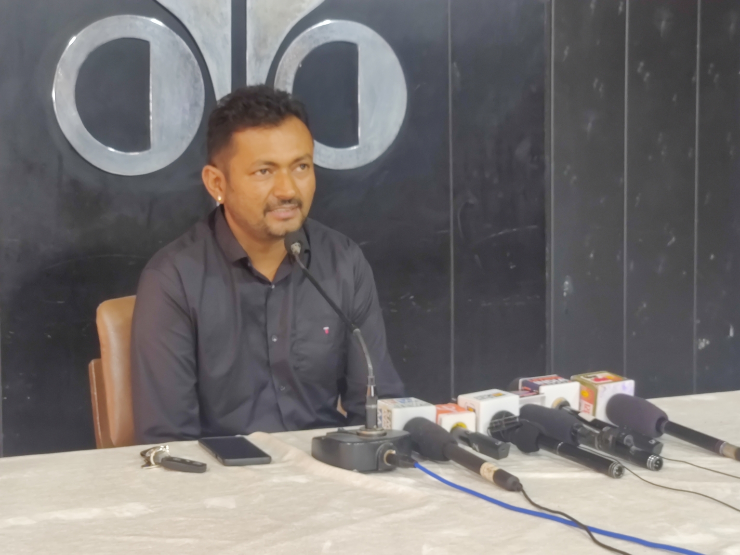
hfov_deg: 29.4
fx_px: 1411
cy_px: 278
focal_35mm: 66
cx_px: 370
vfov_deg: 22.3
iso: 400
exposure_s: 1/25
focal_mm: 6.26
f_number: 2.2
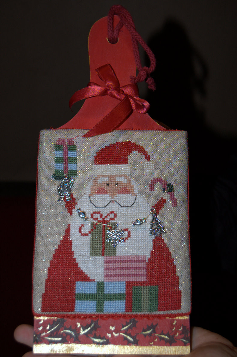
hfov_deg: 21.8
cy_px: 180
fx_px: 615
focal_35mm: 62
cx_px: 125
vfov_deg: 32.4
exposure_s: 1/125
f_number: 5.6
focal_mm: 38
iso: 200
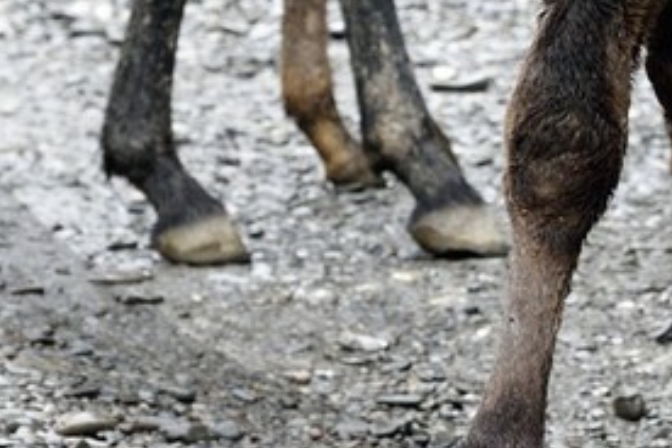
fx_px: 14634
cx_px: 650
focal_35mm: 784
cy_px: -433
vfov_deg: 1.8
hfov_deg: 2.6
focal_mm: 135
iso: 800
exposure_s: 1/250
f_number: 6.3
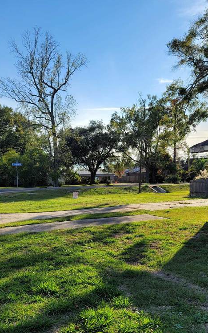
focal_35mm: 34
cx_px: 112
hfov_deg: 37.3
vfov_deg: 55.9
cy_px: 212
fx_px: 308
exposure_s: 1/763
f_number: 1.8
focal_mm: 7
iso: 20
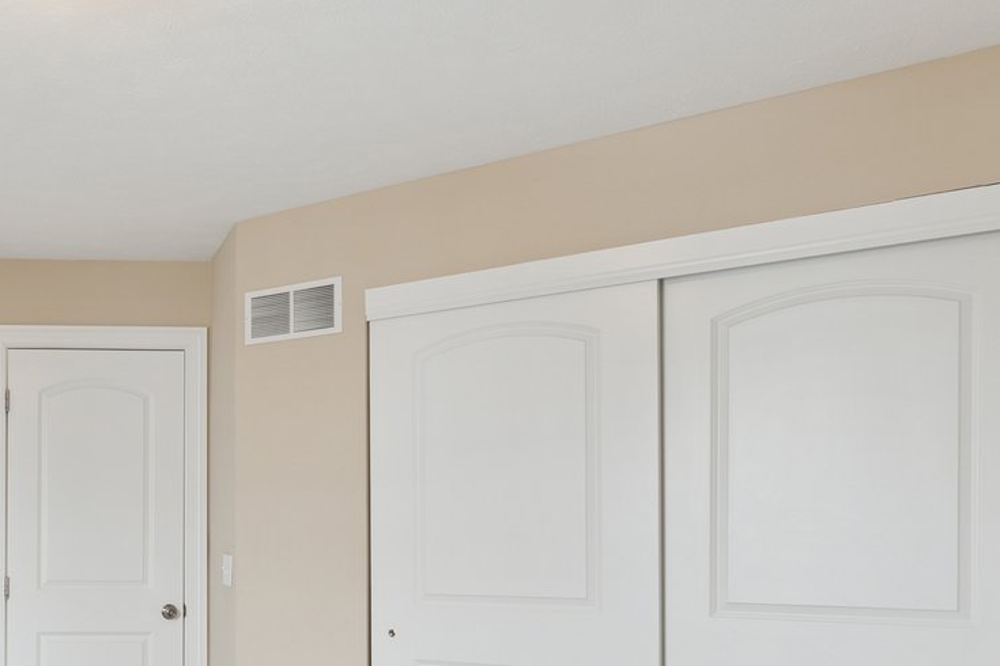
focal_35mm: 39
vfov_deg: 33.0
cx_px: 63
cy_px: 559
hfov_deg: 44.2
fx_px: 1083
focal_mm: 14
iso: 250
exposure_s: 1/50
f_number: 4
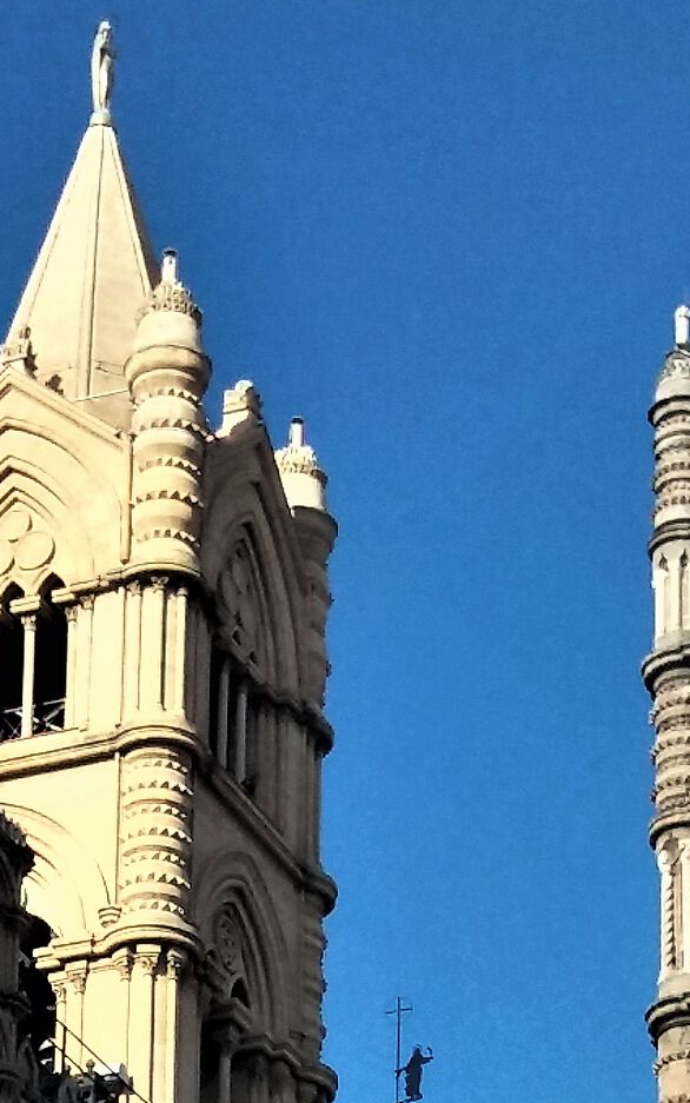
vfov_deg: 24.7
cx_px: 259
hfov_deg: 17.1
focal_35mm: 76
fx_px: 2286
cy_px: 1304
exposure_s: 1/1464
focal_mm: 3.7
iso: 64
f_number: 1.9
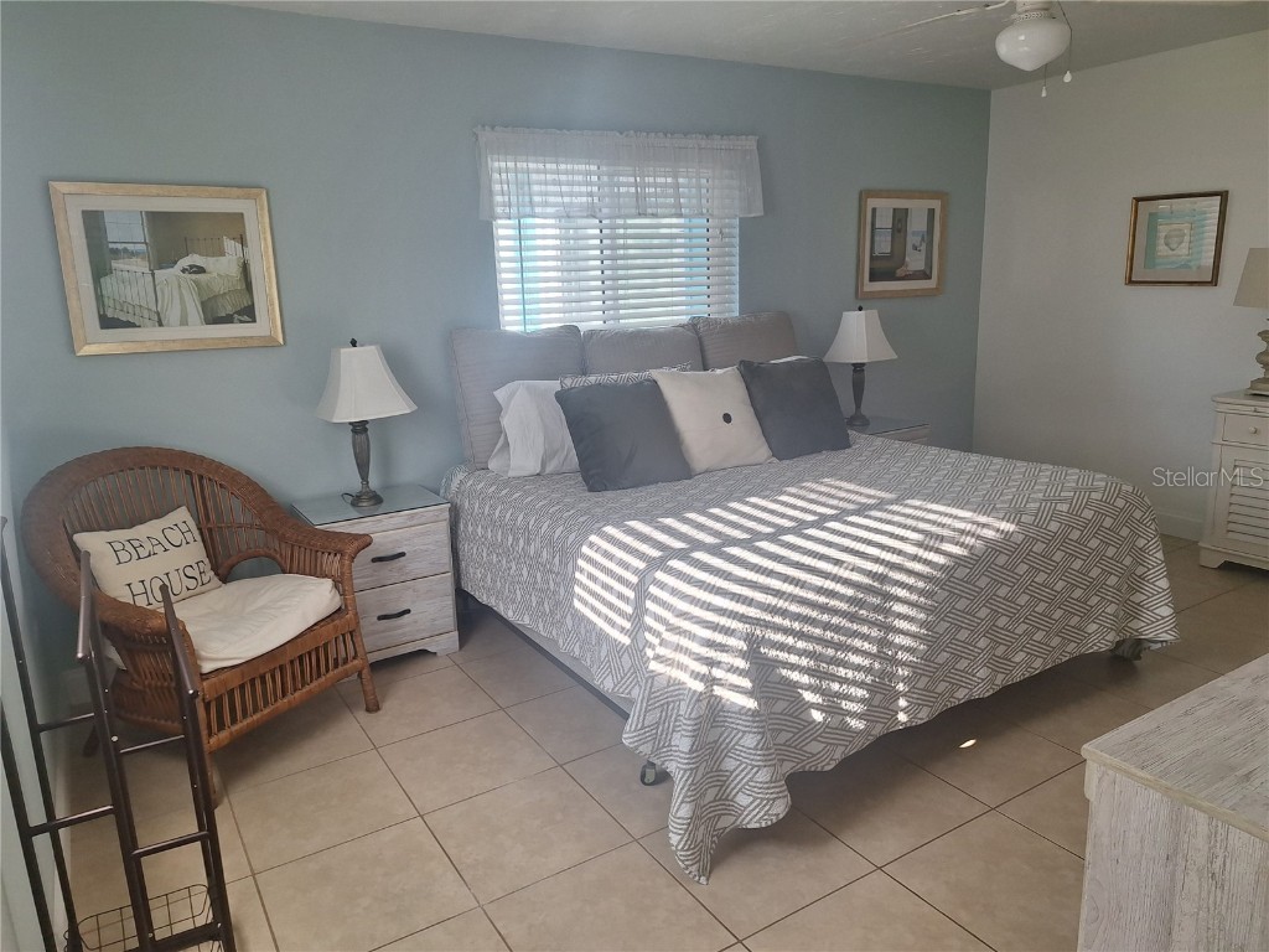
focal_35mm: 23
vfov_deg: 58.9
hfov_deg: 73.9
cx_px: 634
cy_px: 476
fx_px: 843
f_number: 1.8
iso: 40
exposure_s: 1/140
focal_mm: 5.54
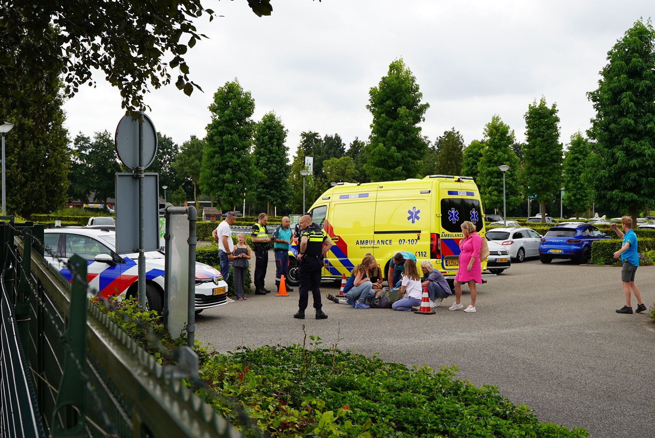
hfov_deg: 41.1
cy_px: 219
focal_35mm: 48
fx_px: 874
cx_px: 328
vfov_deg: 28.1
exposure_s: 1/250
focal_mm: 32
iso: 100
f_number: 5
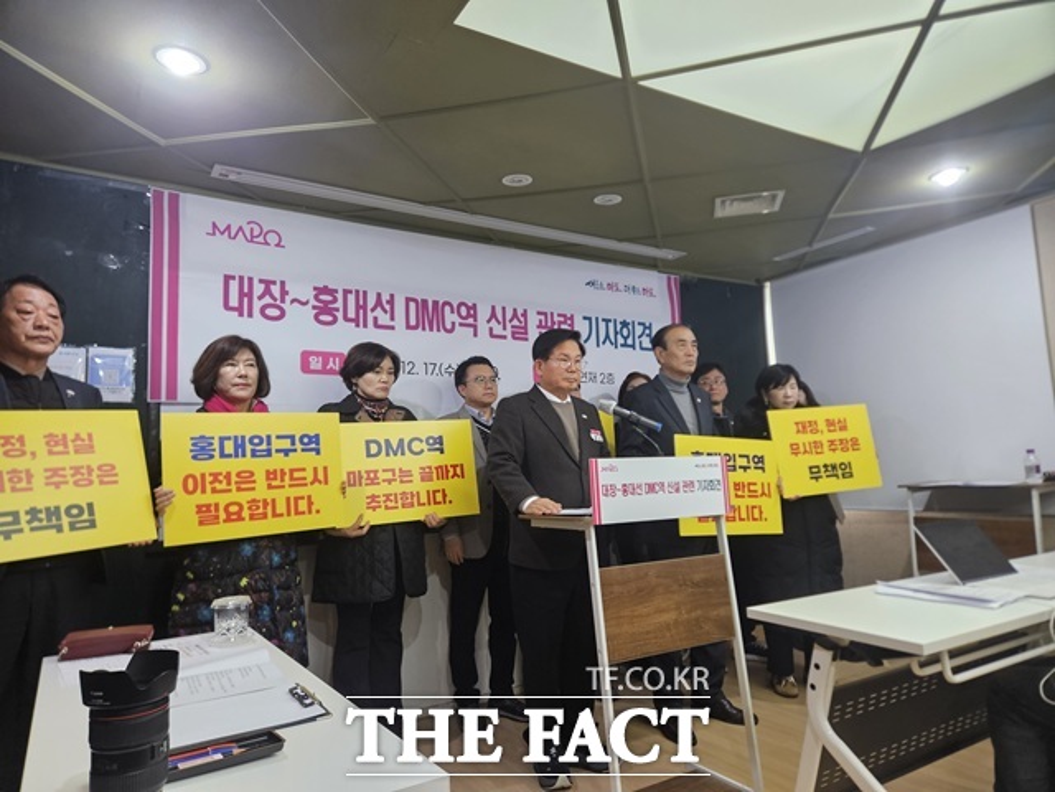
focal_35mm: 23
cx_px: 528
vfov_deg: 58.9
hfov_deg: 73.9
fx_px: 701
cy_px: 396
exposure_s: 1/120
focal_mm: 5.4
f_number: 1.8
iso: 320
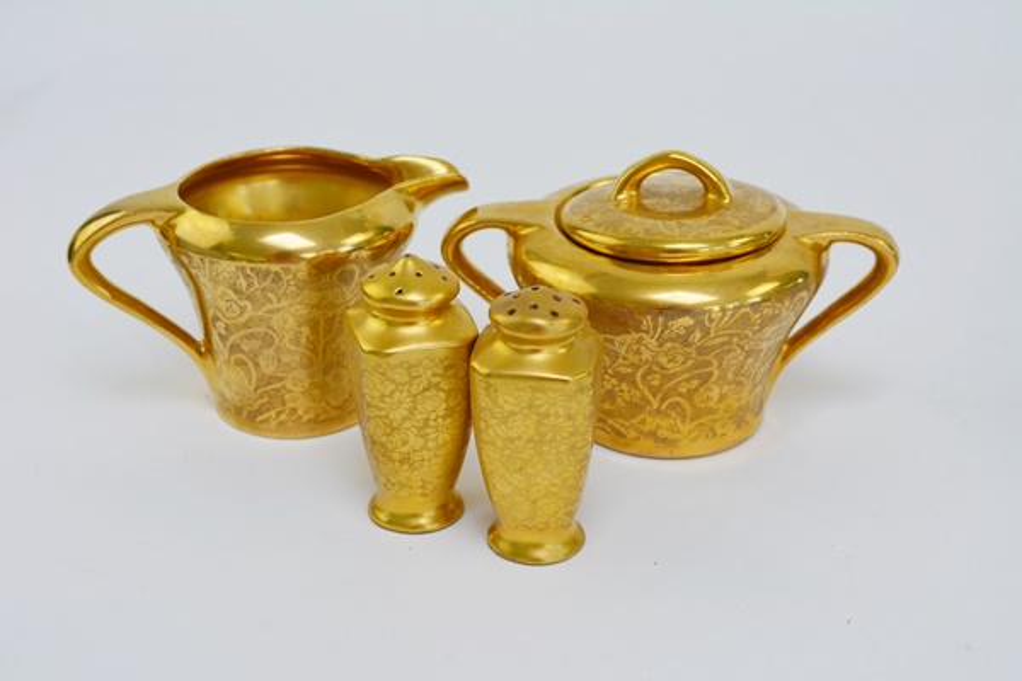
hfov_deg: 30.5
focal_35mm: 66
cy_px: 340
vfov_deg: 20.6
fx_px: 1874
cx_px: 511
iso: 200
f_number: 7.1
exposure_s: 1/200
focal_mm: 44
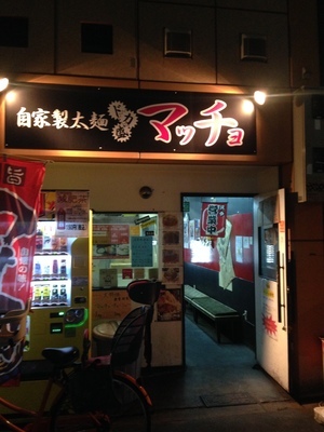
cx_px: 162
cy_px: 216
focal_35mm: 33
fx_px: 412
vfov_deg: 55.4
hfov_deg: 42.9
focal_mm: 4.12
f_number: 2.4
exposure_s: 1/20
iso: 320
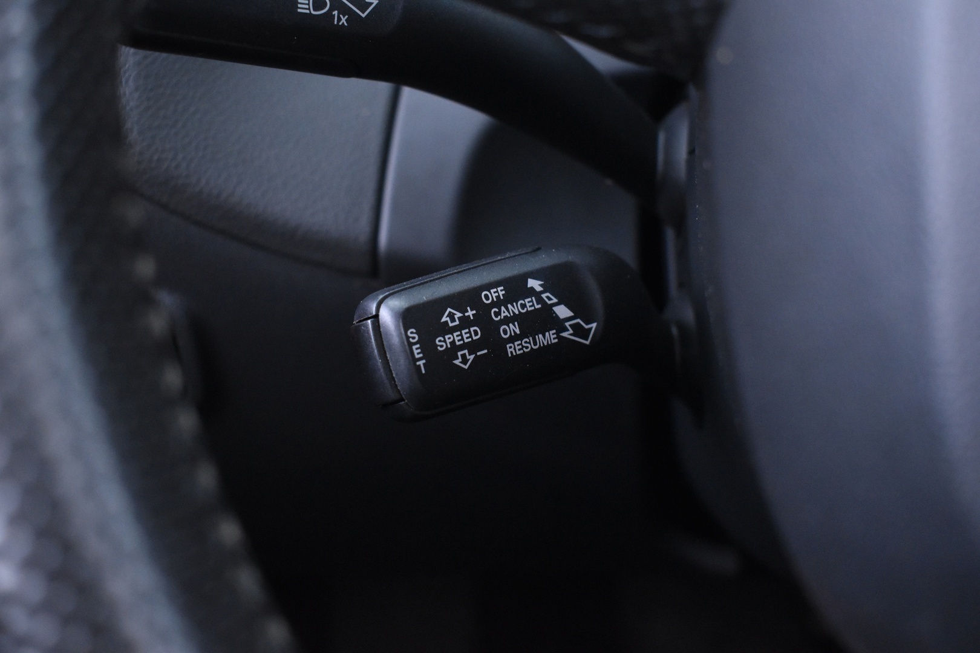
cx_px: 490
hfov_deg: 45.0
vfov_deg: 30.8
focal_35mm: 44
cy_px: 326
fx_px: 1184
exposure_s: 1/8
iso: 3200
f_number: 4.2
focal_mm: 29
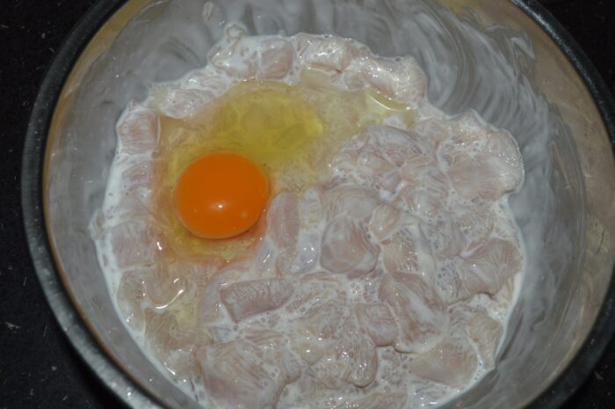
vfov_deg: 34.1
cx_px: 308
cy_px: 204
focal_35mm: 39
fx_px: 665
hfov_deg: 49.6
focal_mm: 26
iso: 100
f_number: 8
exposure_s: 1/60
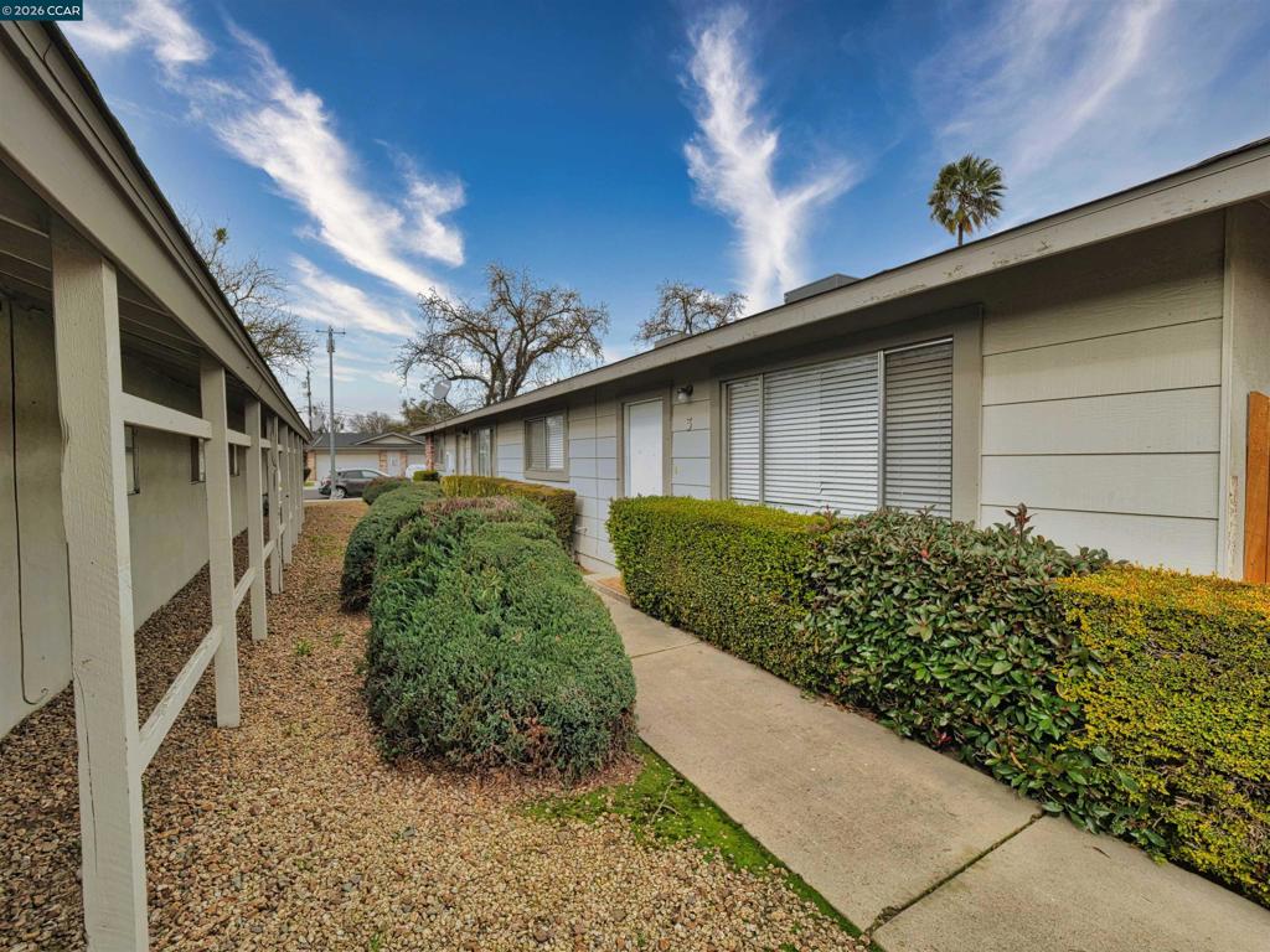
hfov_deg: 102.1
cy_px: 476
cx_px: 635
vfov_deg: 85.7
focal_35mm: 14
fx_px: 514
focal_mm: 7
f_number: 8
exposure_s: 1/125
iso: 125
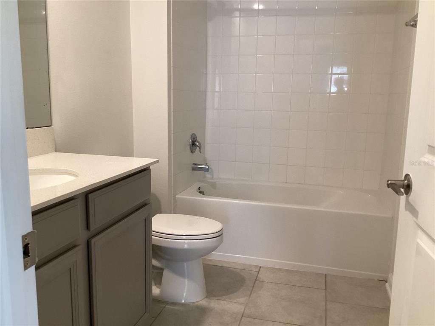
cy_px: 163
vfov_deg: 45.4
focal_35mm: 31
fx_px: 390
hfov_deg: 58.4
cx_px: 218
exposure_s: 1/60
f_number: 2.4
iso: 200
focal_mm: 3.3
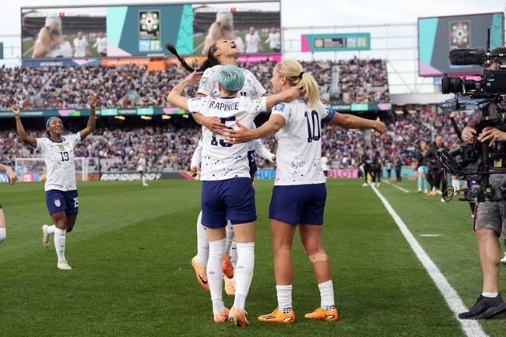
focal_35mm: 70
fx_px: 984
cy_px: 168
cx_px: 253
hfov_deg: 28.9
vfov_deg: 19.4
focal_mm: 70
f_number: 4
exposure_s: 1/2000
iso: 800
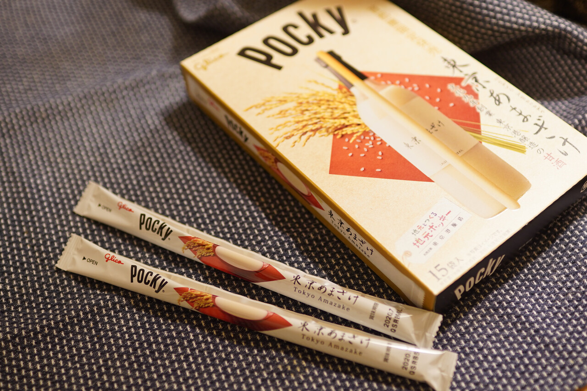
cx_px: 294
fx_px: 734
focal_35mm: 45
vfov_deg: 29.9
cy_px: 196
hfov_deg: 43.6
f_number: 2
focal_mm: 30
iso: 400
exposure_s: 1/25
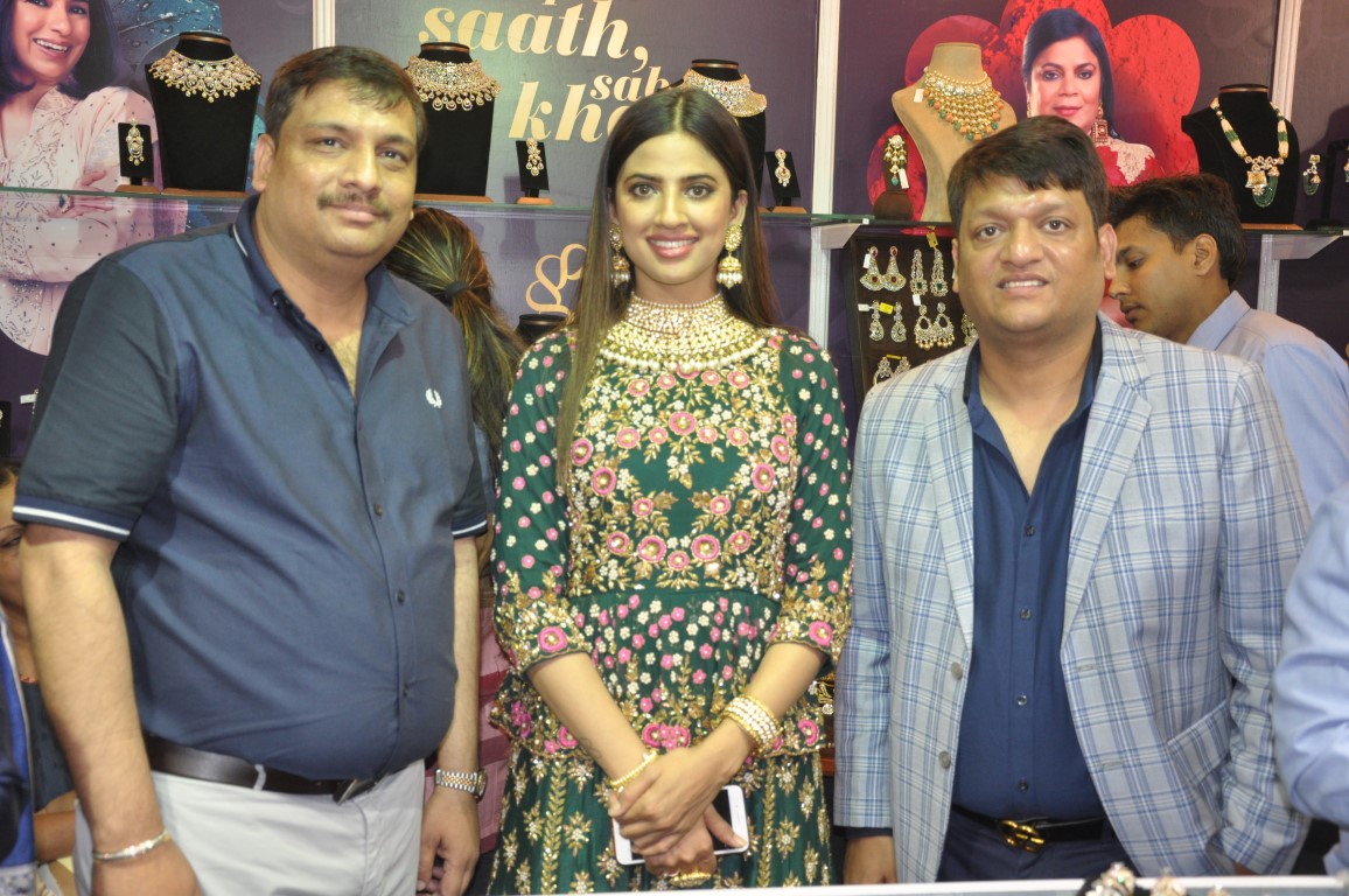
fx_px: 1572
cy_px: 448
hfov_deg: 46.4
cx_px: 674
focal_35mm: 42
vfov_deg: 31.8
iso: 640
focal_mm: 28
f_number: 4
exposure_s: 1/60
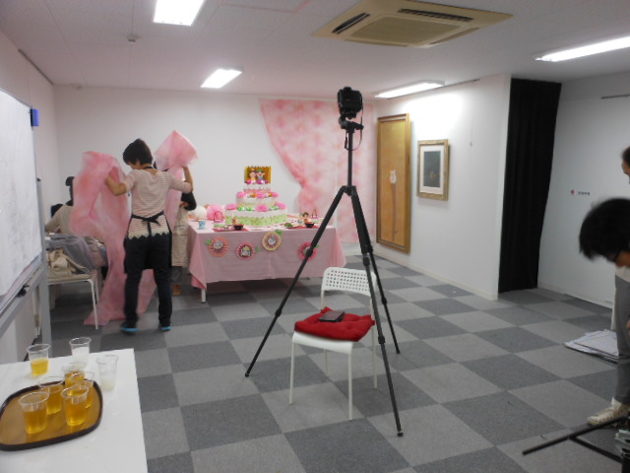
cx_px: 315
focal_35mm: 28
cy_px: 236
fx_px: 510
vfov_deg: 49.7
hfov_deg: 63.4
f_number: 3.7
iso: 160
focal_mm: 5
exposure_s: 1/30
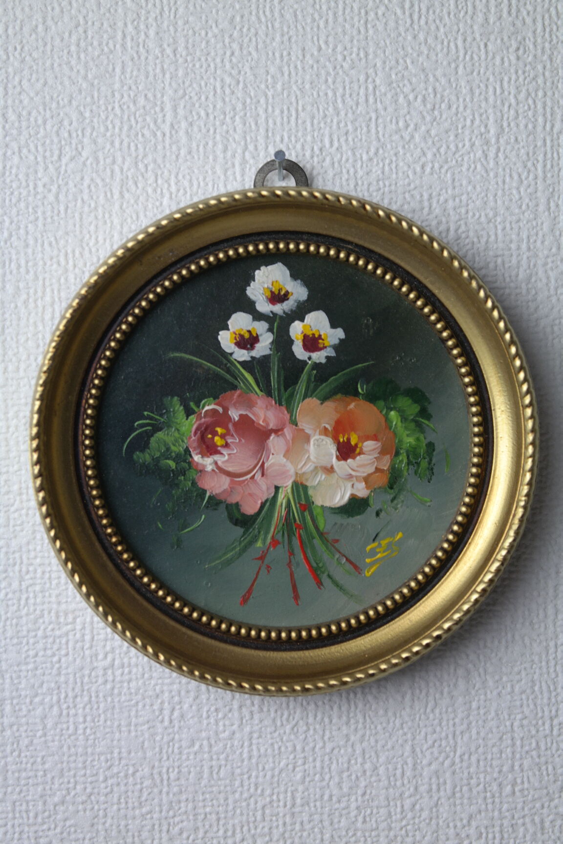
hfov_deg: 19.7
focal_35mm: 69
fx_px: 1618
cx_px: 282
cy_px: 422
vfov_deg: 29.2
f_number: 5
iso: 400
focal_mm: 45
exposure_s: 1/80
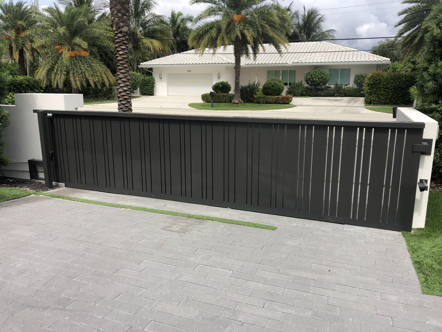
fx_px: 358
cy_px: 166
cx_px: 221
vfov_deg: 49.7
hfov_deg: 63.4
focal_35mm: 28
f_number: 1.8
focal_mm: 4
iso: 20
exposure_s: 1/1279
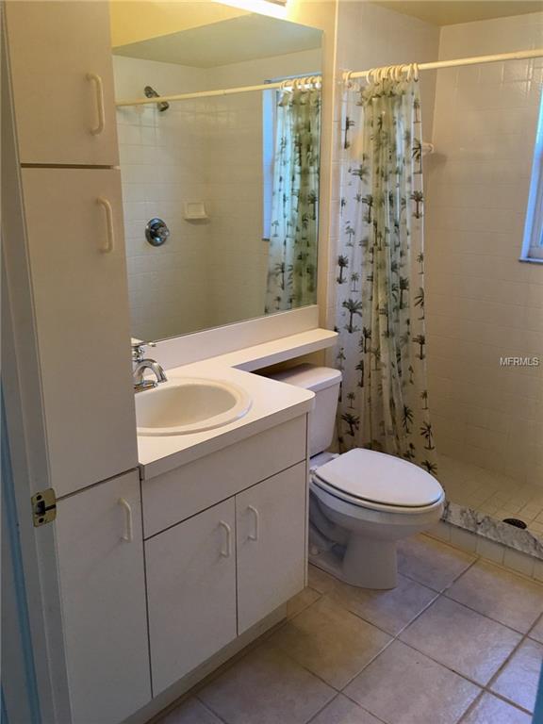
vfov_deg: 61.7
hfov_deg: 48.2
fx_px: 607
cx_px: 272
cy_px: 362
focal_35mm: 29
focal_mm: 4.15
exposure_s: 1/30
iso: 32
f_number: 2.2
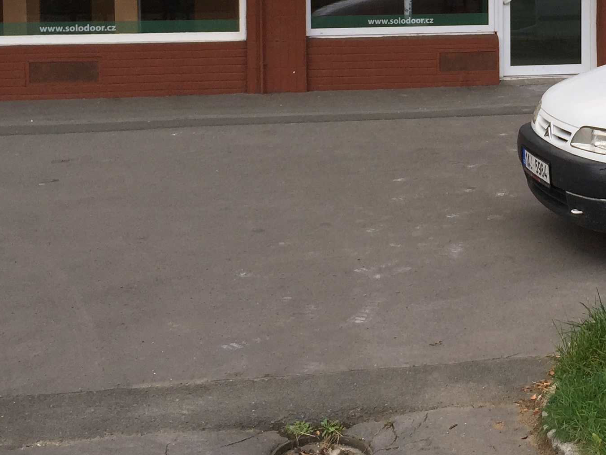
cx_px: 520
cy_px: 10
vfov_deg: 20.4
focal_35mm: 70
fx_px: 1225
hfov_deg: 27.0
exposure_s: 1/989
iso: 32
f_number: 2.2
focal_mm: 4.15
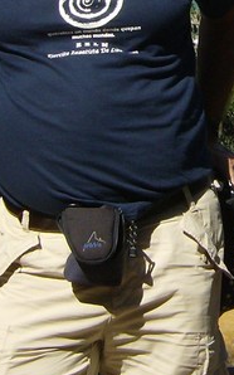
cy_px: 7
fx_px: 1338
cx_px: 213
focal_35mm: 131
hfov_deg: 9.9
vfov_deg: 15.7
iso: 100
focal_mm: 6
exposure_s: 1/813
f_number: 4.7
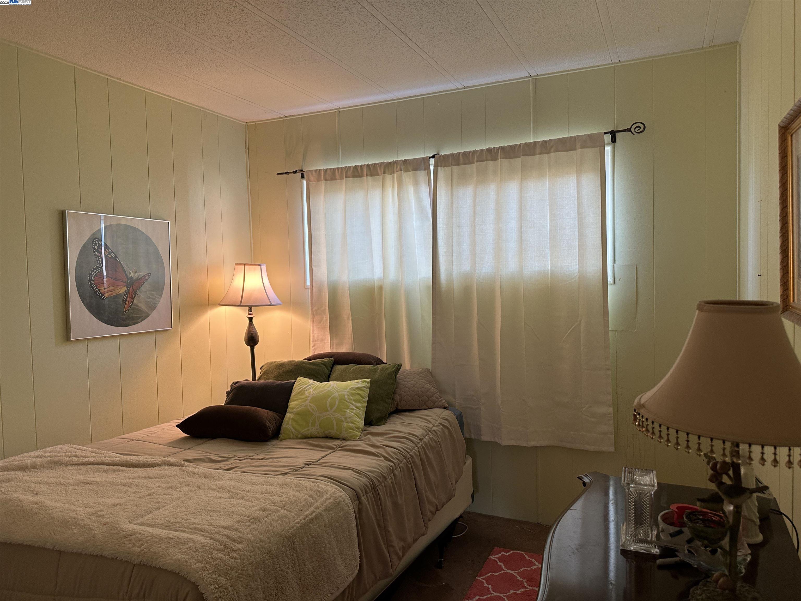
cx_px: 400
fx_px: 555
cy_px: 300
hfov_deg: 71.6
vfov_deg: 56.8
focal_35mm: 24
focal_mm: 6.86
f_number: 1.78
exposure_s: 1/60
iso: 125
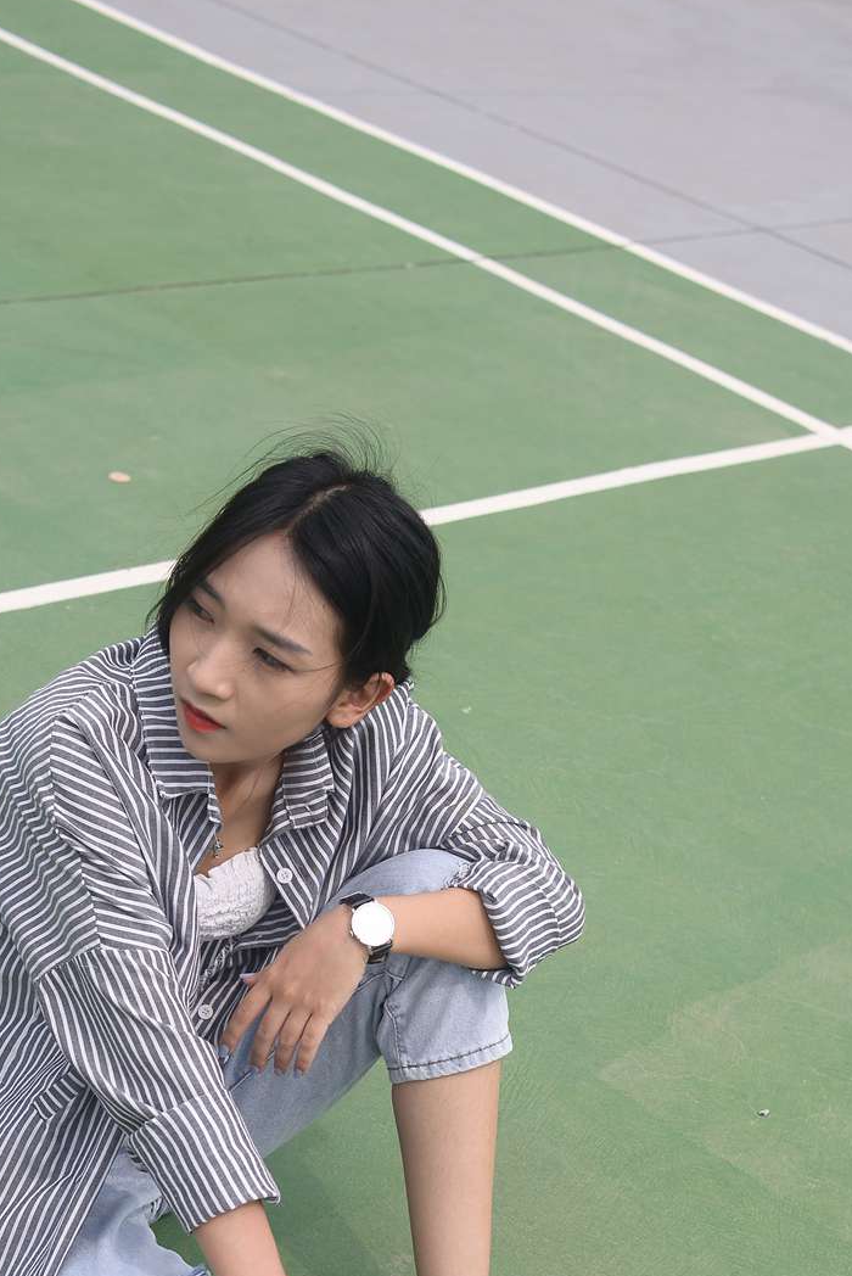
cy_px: 1116
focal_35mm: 65
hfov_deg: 20.9
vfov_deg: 29.8
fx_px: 2304
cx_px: 442
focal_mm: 35
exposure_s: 1/640
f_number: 5.6
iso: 100
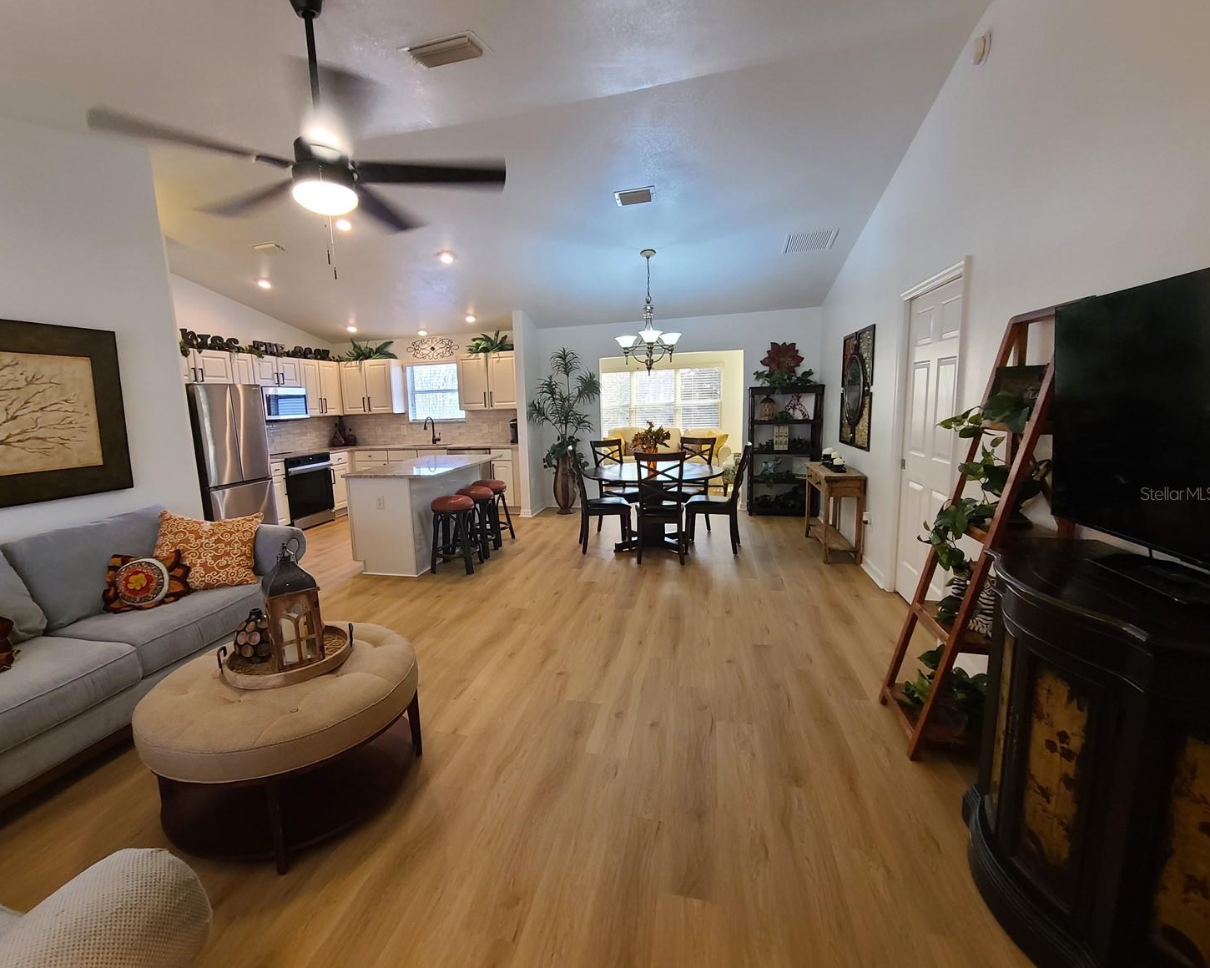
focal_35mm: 14
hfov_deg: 100.4
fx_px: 501
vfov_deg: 88.0
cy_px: 493
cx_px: 552
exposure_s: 1/60
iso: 250
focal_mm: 2.2
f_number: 2.2
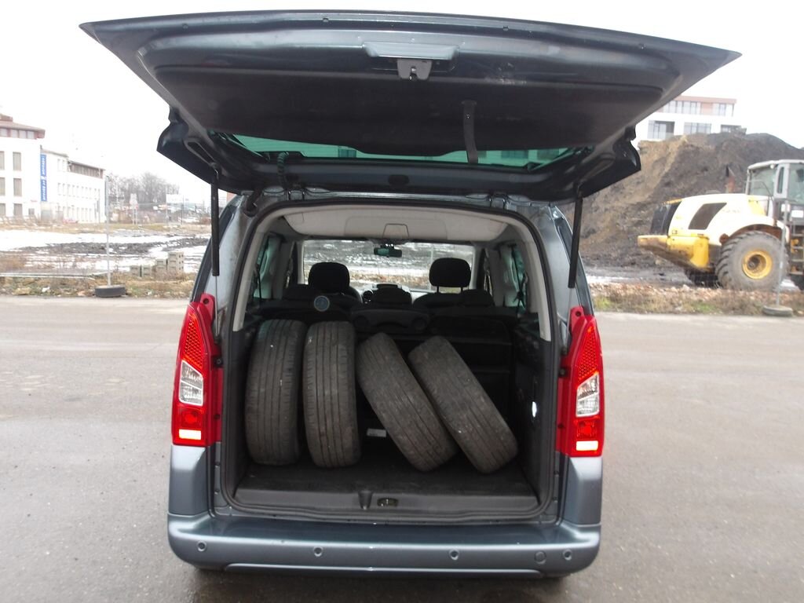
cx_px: 402
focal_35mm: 27
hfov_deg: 65.3
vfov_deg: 51.4
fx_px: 627
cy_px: 302
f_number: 3
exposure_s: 1/28
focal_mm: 4.9
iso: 200
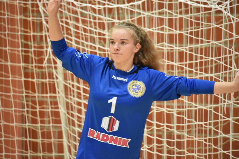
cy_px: 80
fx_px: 3054
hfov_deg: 4.5
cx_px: 120
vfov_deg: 3.0
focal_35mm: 460
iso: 8000
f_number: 6
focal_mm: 460
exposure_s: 1/250
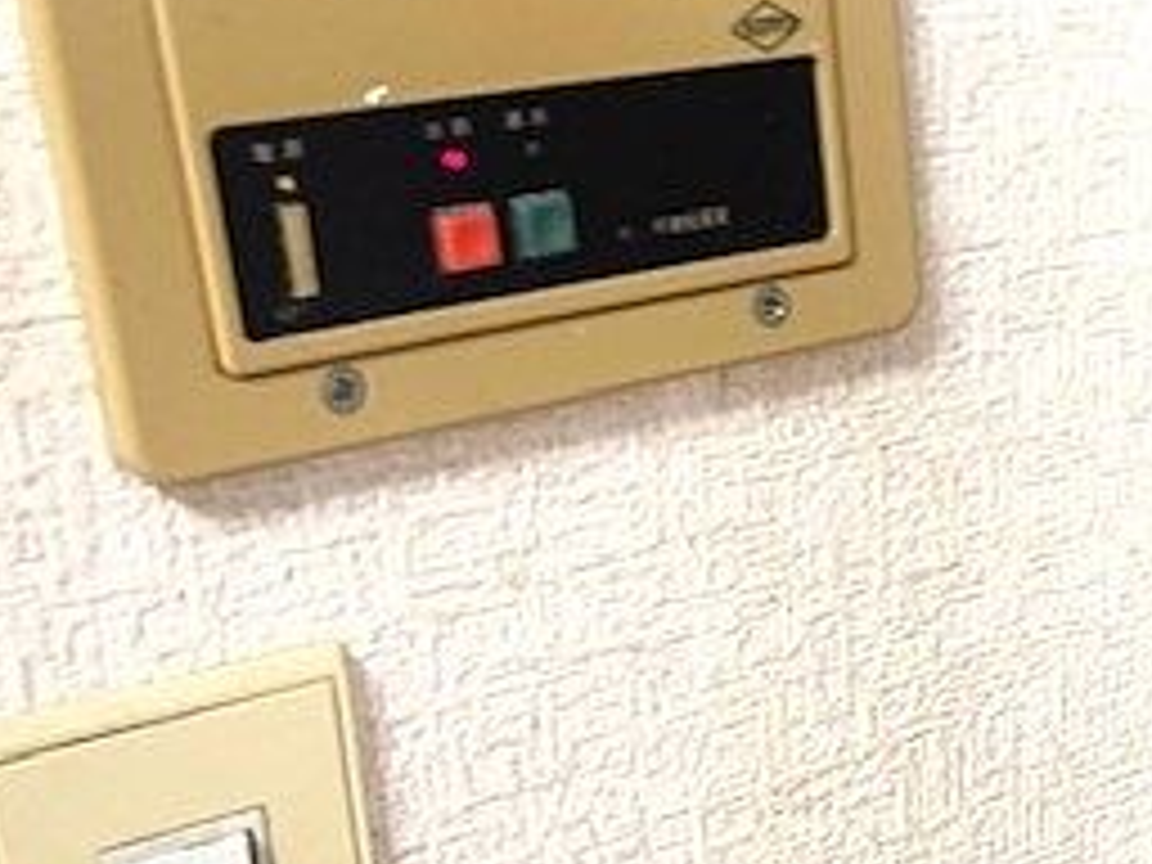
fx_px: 2330
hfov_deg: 25.7
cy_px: 576
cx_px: 1269
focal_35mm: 70
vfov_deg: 20.9
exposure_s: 1/20
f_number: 1.8
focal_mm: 3.99
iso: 40
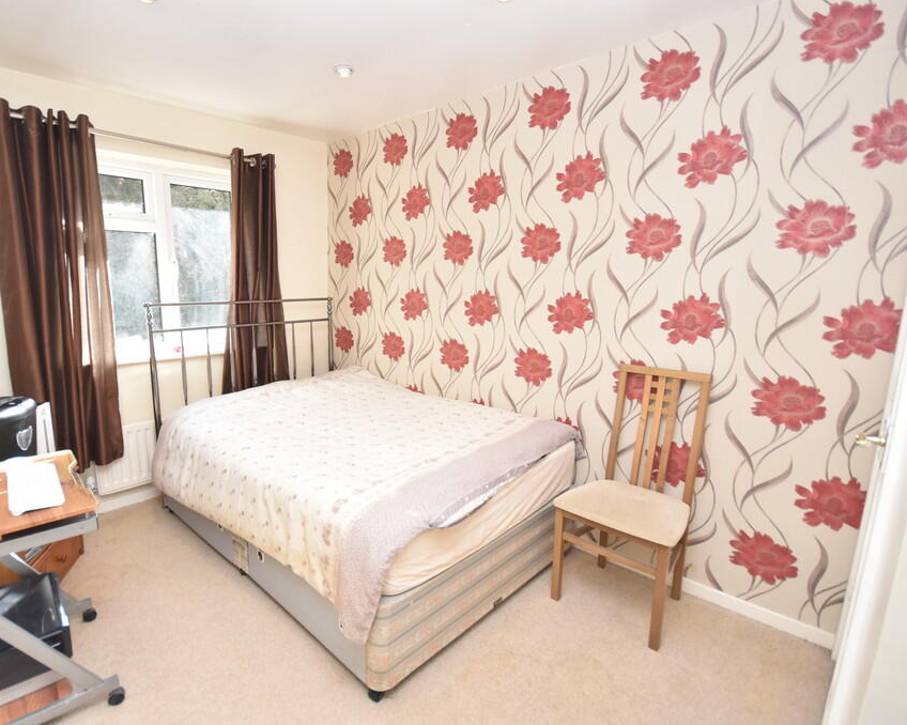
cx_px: 378
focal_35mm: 17
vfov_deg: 77.0
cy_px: 363
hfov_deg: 88.9
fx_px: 456
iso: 800
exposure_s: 1/200
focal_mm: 10
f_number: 5
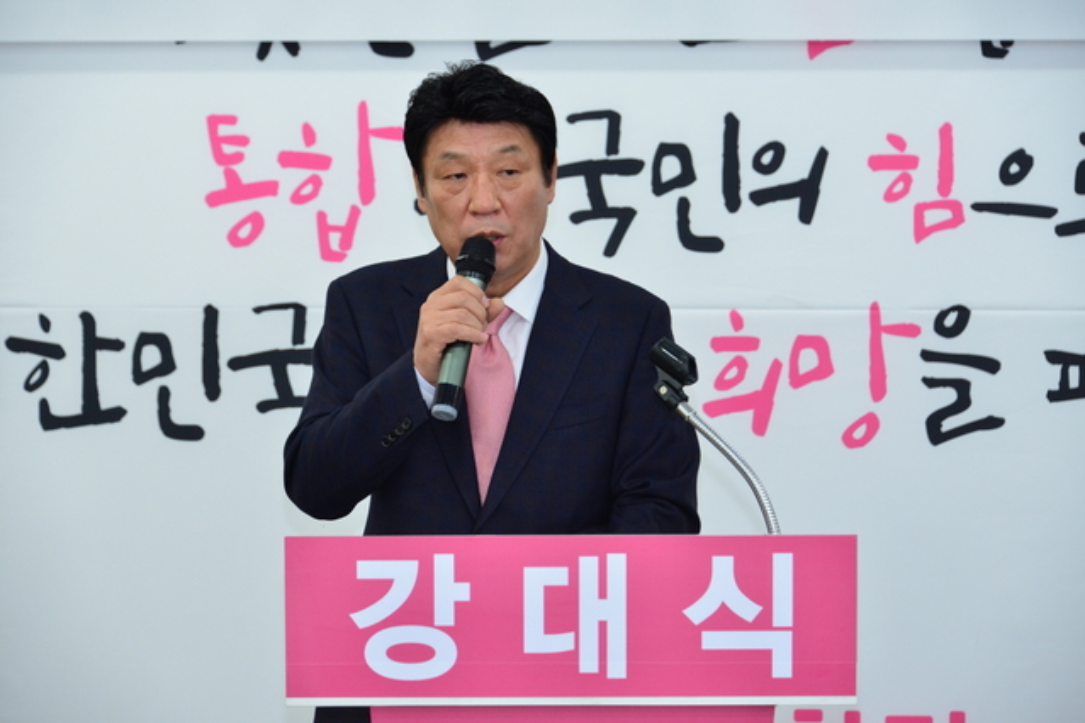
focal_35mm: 135
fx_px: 4068
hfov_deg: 15.2
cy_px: 362
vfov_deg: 10.2
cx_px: 542
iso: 1600
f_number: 6.3
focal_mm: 135
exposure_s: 1/80
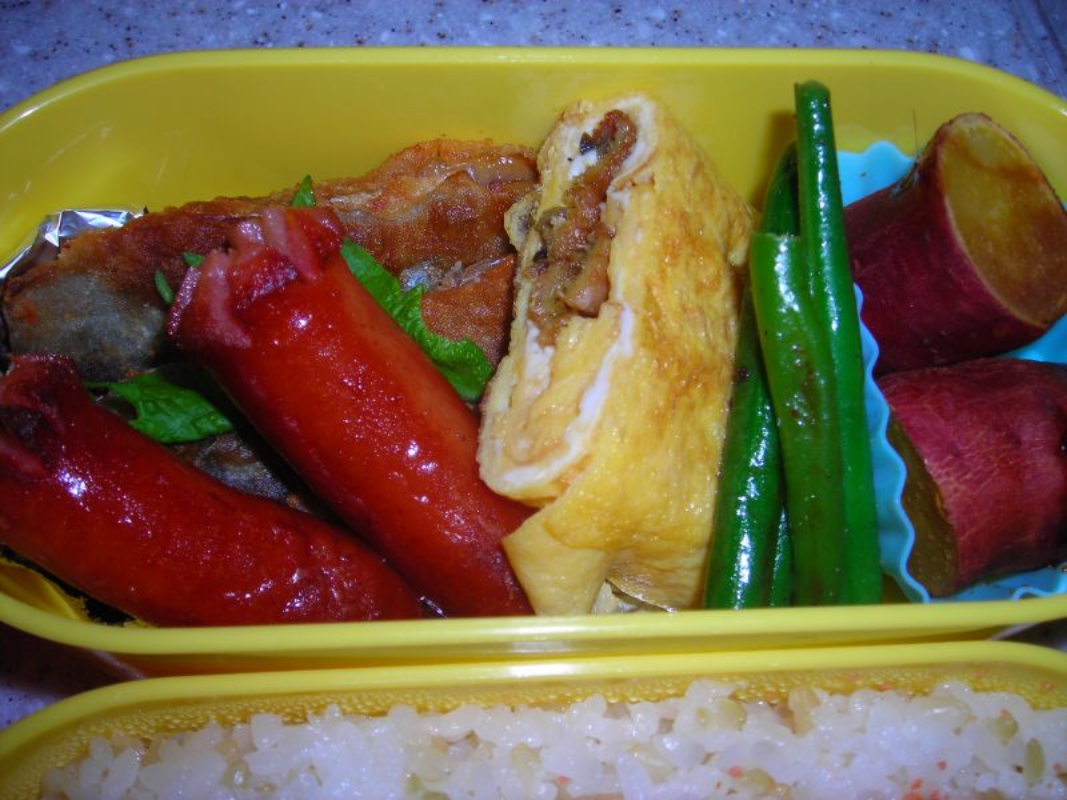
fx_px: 1264
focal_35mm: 41
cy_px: 400
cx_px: 534
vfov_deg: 35.1
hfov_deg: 45.8
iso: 50
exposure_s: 1/60.1
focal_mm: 6.8
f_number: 6.6
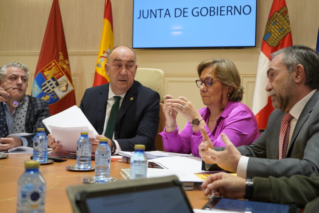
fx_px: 416
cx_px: 160
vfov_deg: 28.6
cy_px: 106
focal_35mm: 47
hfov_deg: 41.9
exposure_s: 1/200
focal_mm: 47
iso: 2000
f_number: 4.5
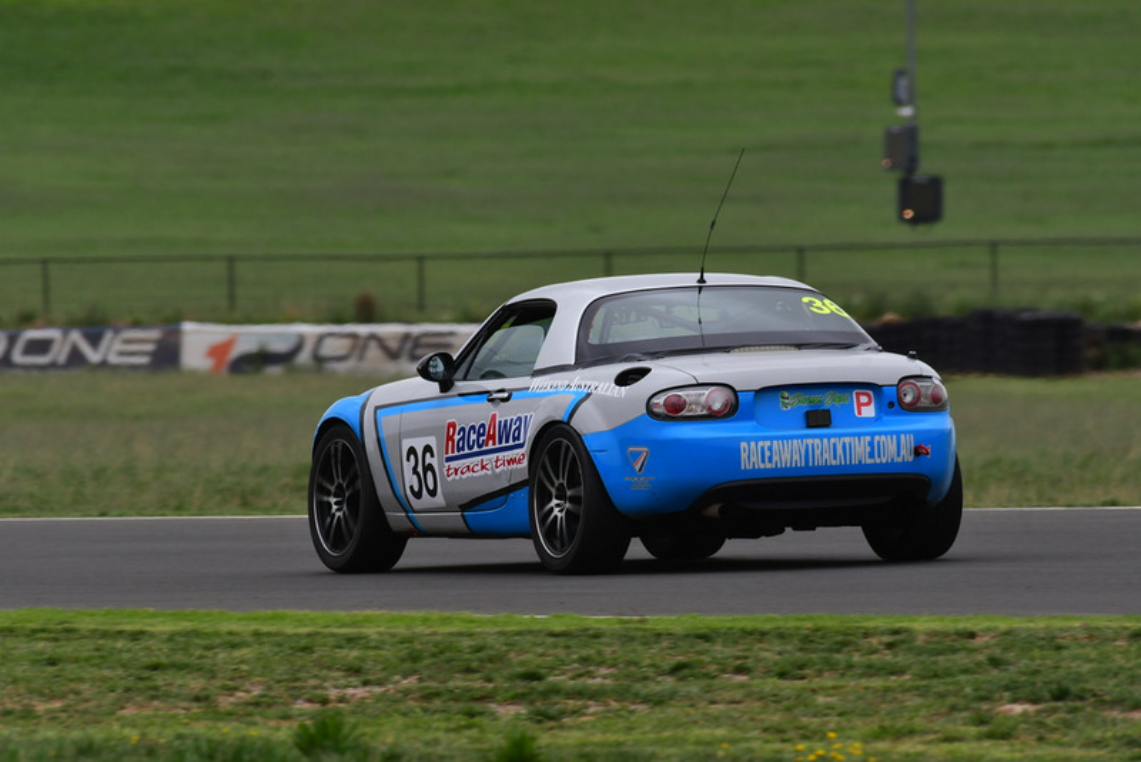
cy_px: 381
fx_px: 23778
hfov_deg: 2.7
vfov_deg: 1.8
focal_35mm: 750
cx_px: 570
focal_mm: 500
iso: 500
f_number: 10
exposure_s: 1/640
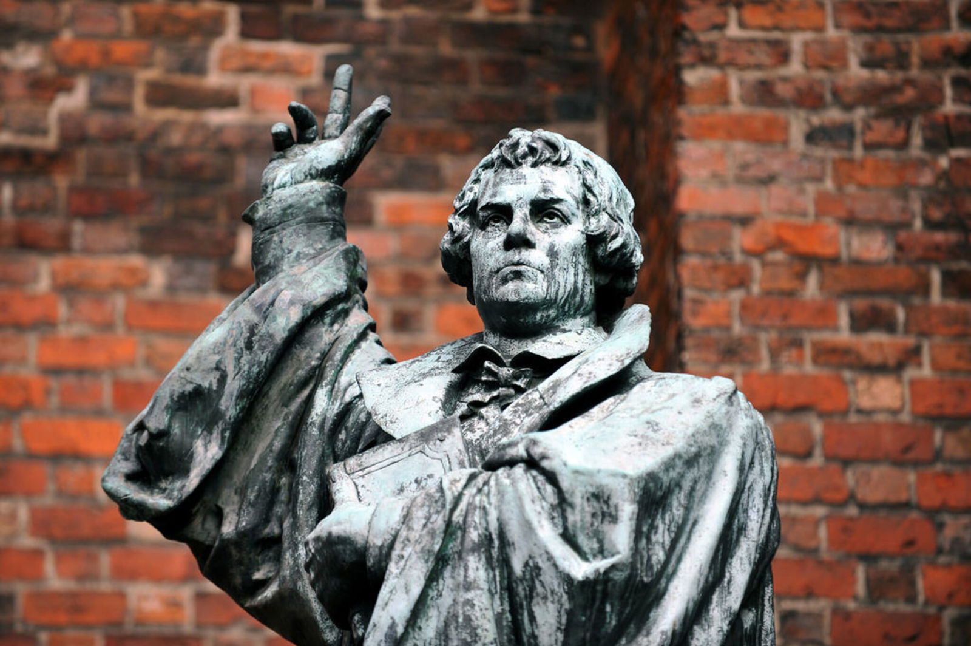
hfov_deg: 10.3
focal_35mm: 200
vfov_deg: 6.9
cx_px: 486
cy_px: 323
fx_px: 5390
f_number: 2.8
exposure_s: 1/500
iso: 400
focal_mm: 200
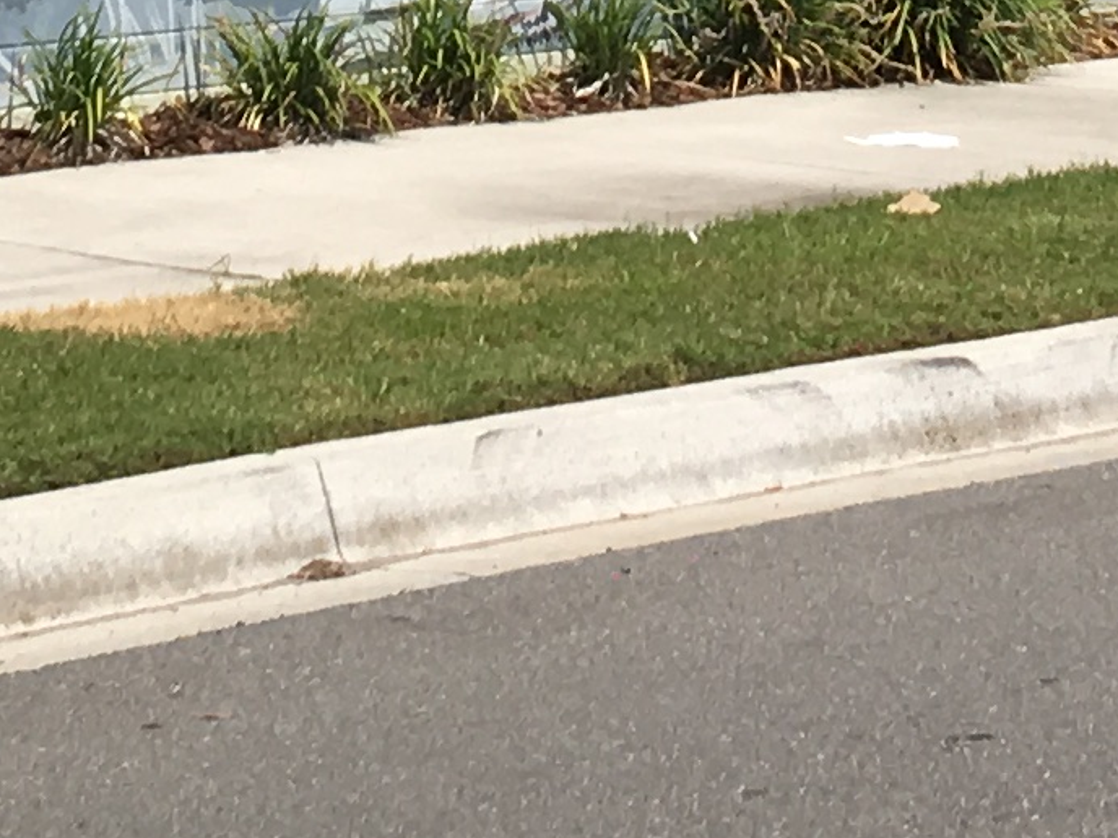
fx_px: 5491
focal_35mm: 170
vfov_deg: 8.2
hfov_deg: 11.6
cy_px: -963
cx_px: 284
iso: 25
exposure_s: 1/2331
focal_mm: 4.15
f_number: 2.2
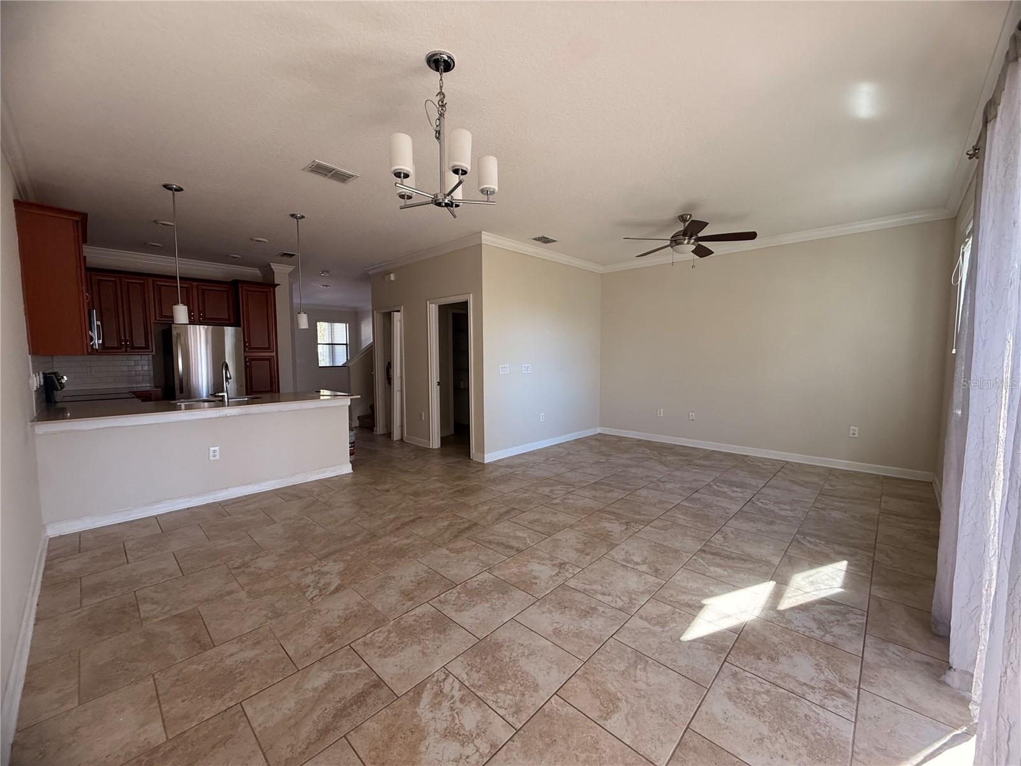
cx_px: 510
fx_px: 413
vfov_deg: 85.7
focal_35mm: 14
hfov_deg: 102.1
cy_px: 383
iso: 160
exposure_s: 1/99
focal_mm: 2.22
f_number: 2.2
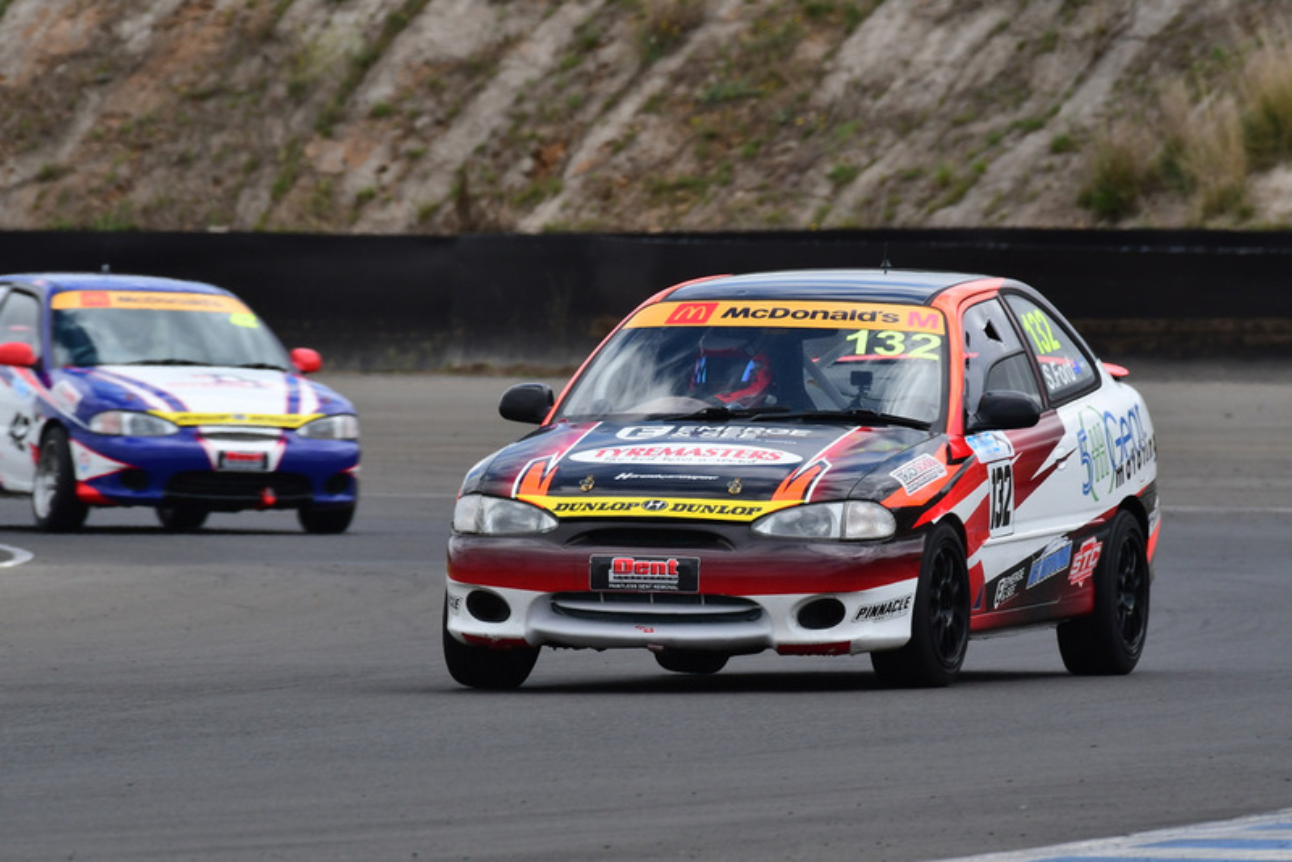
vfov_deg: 2.0
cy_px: 431
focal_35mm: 675
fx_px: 24232
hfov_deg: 3.1
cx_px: 646
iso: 500
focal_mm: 450
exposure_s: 1/640
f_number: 11
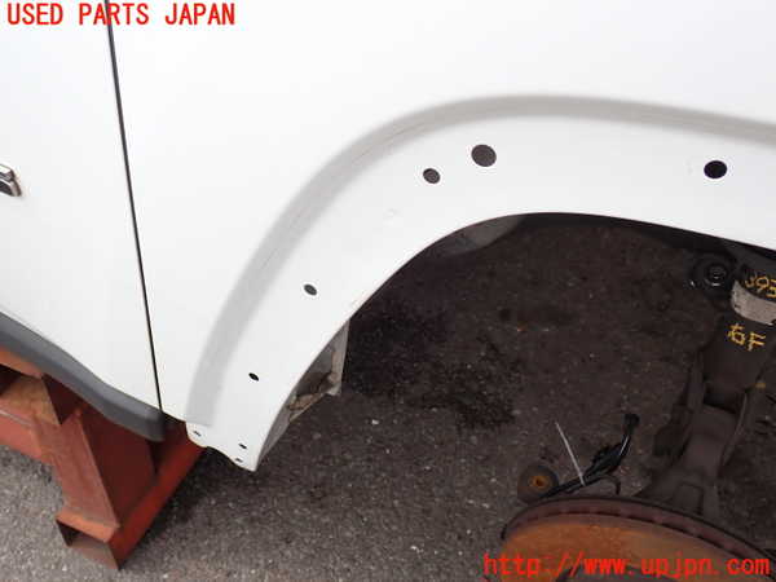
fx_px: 717
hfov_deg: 56.8
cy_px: 291
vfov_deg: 44.2
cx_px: 388
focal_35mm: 32
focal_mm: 5.79
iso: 100
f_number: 3.2
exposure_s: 1/400
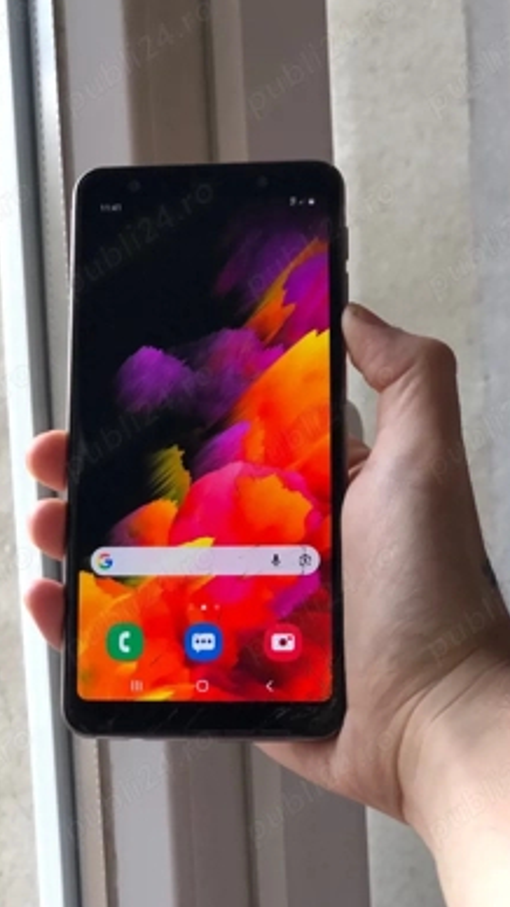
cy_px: 449
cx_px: 185
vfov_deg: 32.8
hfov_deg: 18.8
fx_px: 1540
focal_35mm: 64
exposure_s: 1/30
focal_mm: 6.6
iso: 50
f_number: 2.8
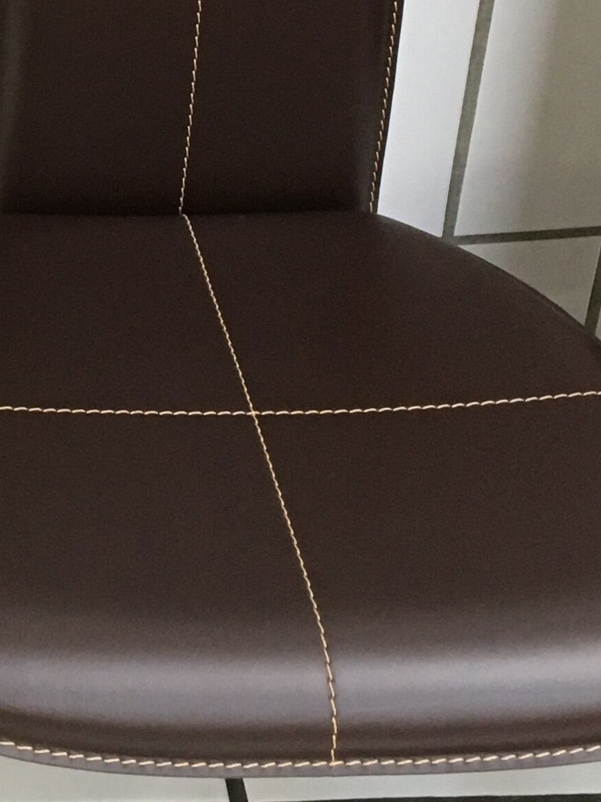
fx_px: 2339
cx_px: -108
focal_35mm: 101
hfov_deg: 14.2
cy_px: 57
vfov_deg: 19.1
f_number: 2.2
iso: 160
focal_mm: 4.15
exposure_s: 1/33
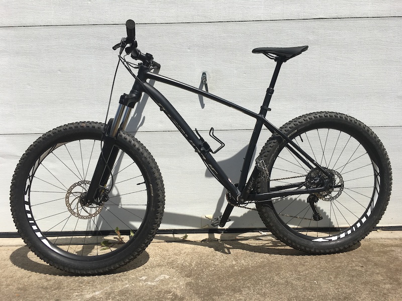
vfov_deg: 48.2
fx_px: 337
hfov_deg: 61.7
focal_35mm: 29
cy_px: 150
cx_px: 201
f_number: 2.2
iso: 25
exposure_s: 1/2564
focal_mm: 4.15
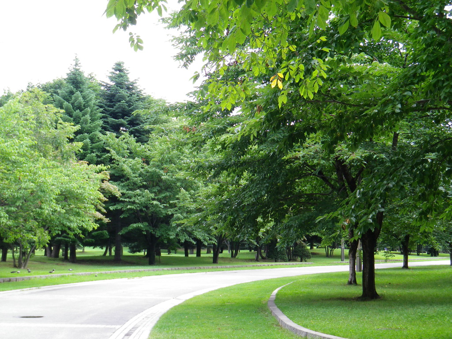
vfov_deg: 20.7
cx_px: 226
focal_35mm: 71
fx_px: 927
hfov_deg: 27.4
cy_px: 170
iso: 160
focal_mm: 12.5
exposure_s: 1/60
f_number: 4.9
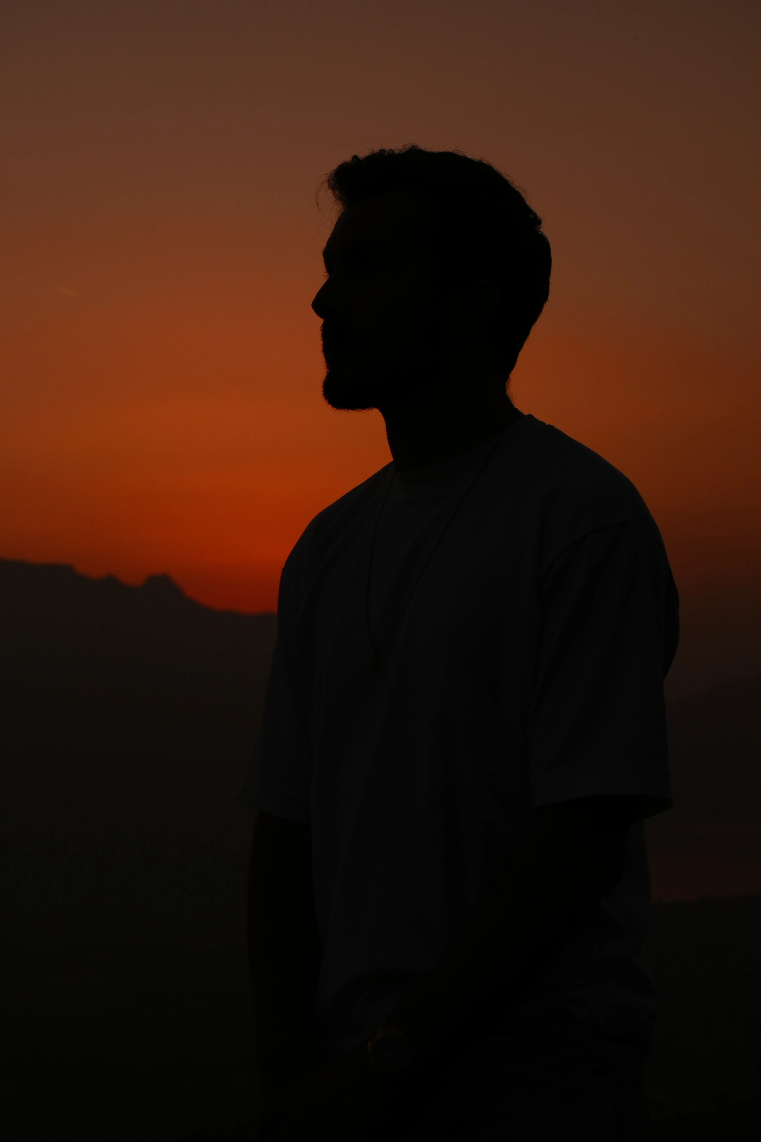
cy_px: 571
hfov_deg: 20.9
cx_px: 380
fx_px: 2061
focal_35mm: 65
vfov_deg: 31.0
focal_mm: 43.2
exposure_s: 1/2500
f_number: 5.6
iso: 400
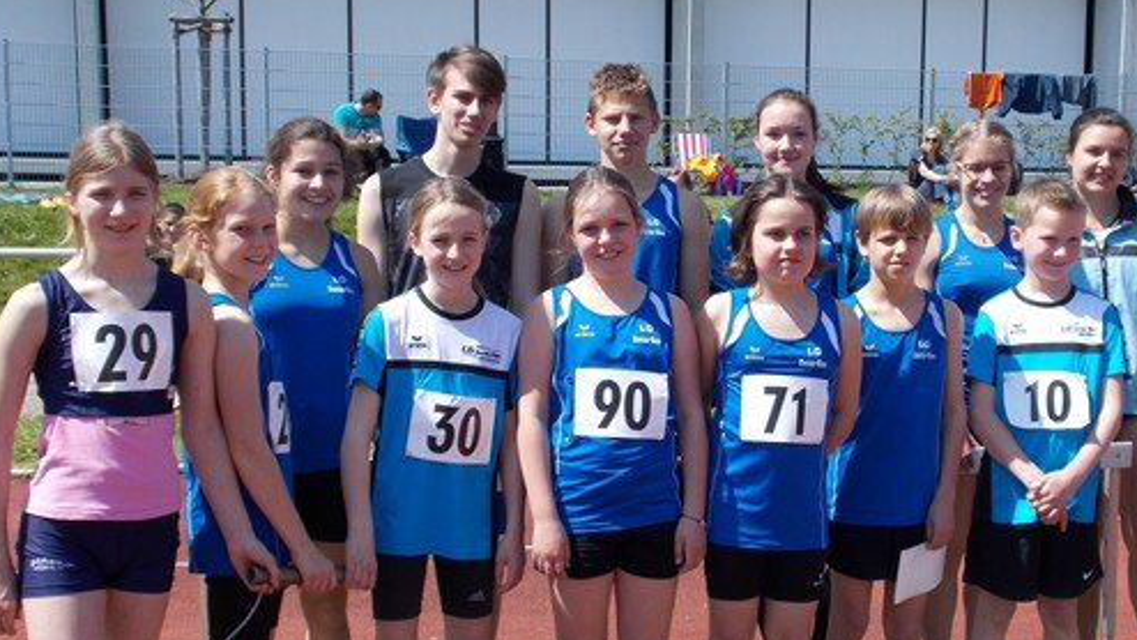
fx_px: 1658
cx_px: 677
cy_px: 394
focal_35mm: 55
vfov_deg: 21.8
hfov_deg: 37.7
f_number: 3.9
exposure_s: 1/500
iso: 80
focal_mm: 6.9
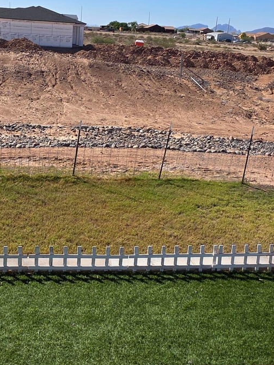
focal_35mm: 41
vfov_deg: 45.8
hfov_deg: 34.8
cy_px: 185
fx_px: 433
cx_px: 89
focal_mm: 2.2
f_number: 1.9
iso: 40
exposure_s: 1/2969
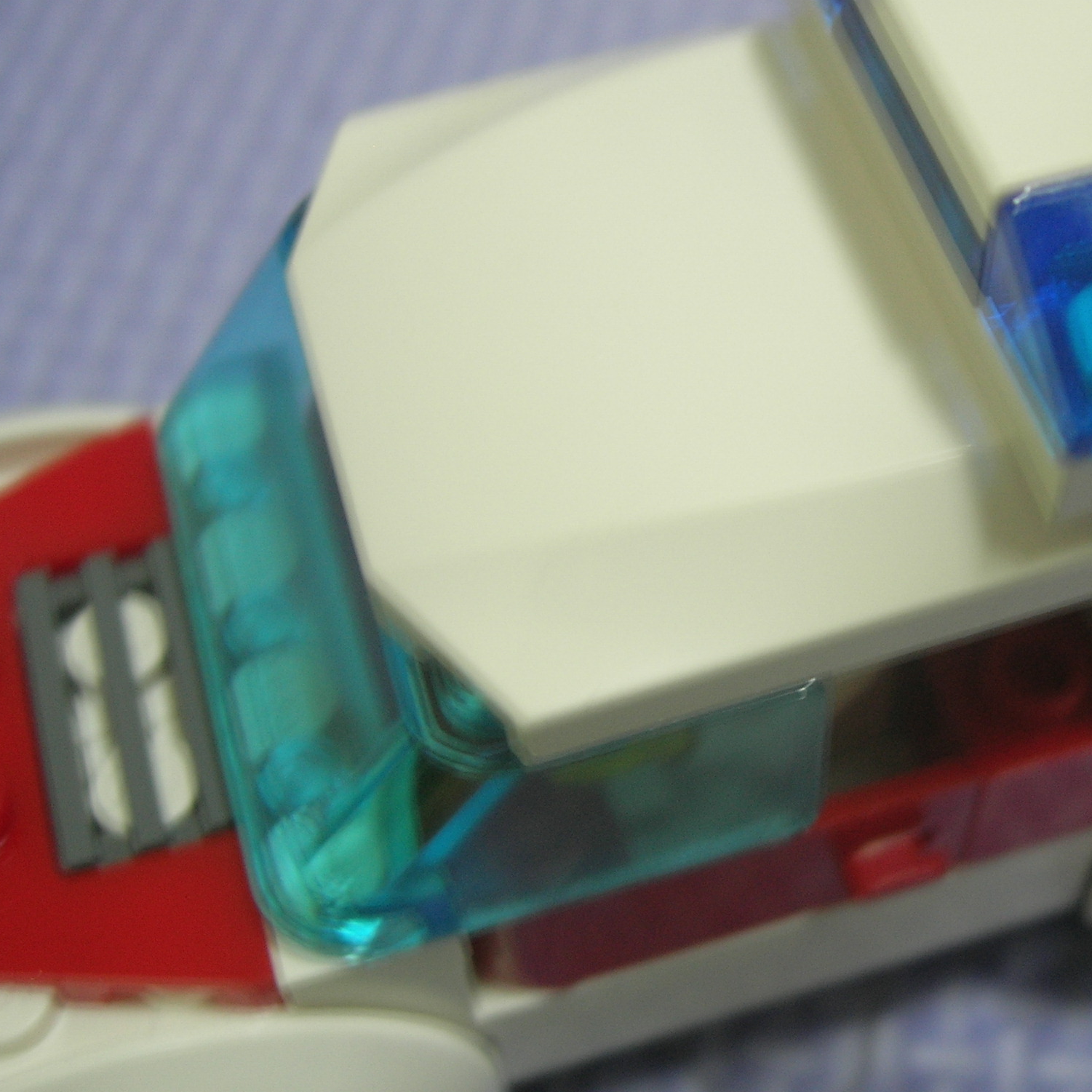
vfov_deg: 29.5
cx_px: 885
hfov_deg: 28.9
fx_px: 2070
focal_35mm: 58
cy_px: 565
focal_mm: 7.8
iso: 64
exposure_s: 1/3.6
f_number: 2.8
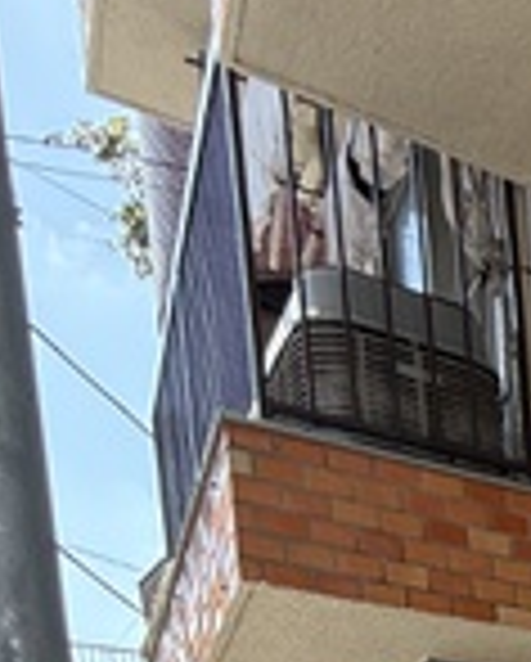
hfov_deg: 16.4
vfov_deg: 20.9
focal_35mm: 65
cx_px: 1132
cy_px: 1162
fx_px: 1274
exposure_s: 1/490
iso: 64
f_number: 2.2
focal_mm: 2.22
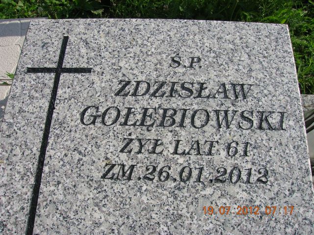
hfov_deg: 54.0
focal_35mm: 34
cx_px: 157
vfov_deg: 41.7
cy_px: 118
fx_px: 308
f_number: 4.9
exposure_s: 1/460
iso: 50
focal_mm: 5.7
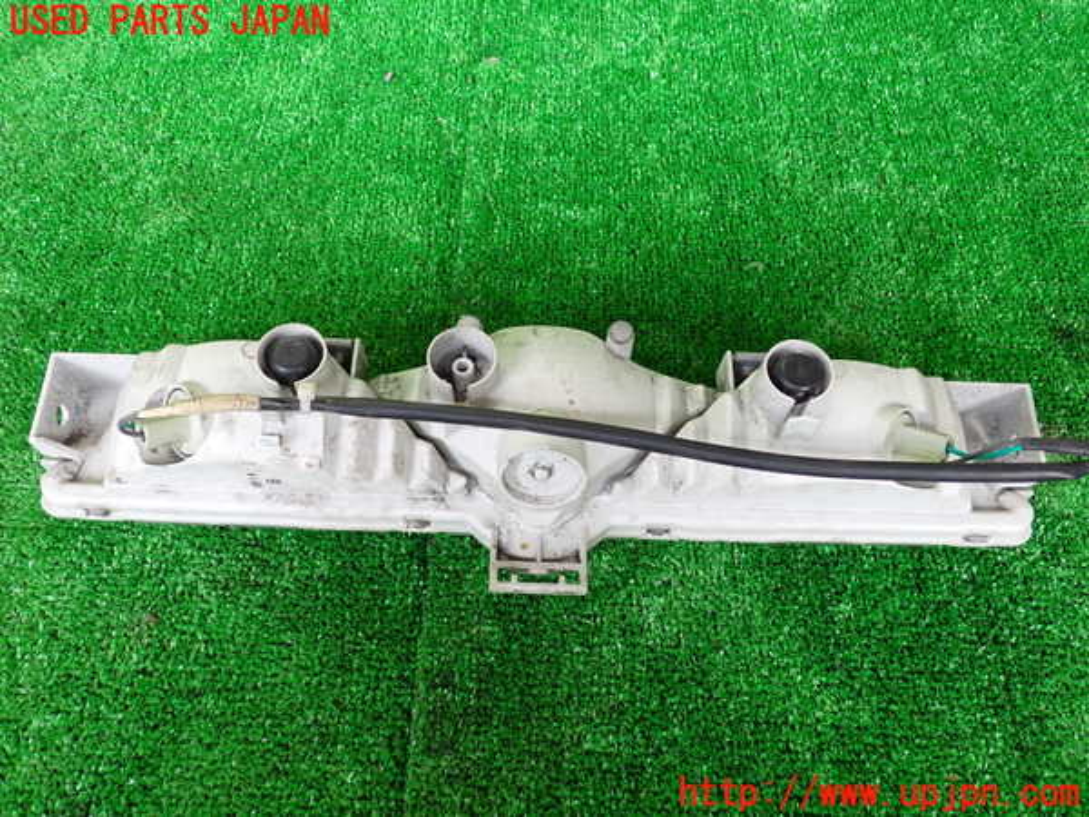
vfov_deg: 46.8
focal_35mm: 30
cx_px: 544
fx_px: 944
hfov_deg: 60.0
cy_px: 408
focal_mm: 5.4
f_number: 2.3
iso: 200
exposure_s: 1/125
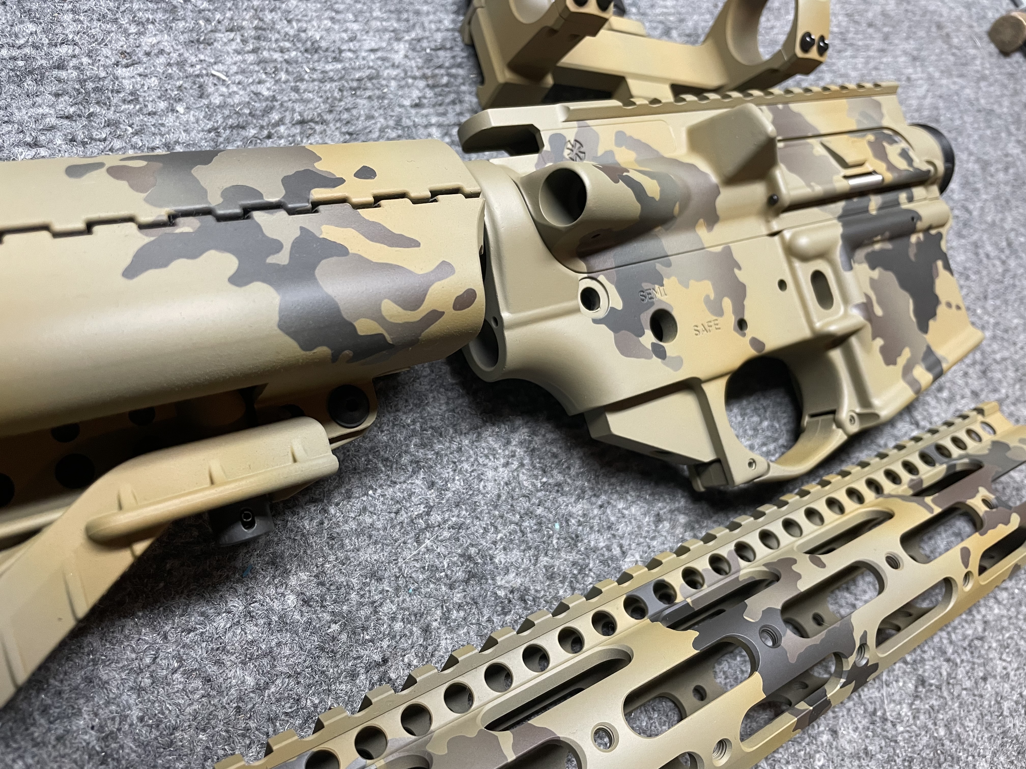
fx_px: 771
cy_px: 384
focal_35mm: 26
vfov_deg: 53.1
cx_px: 513
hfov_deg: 67.3
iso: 200
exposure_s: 1/60
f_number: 1.6
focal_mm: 4.2
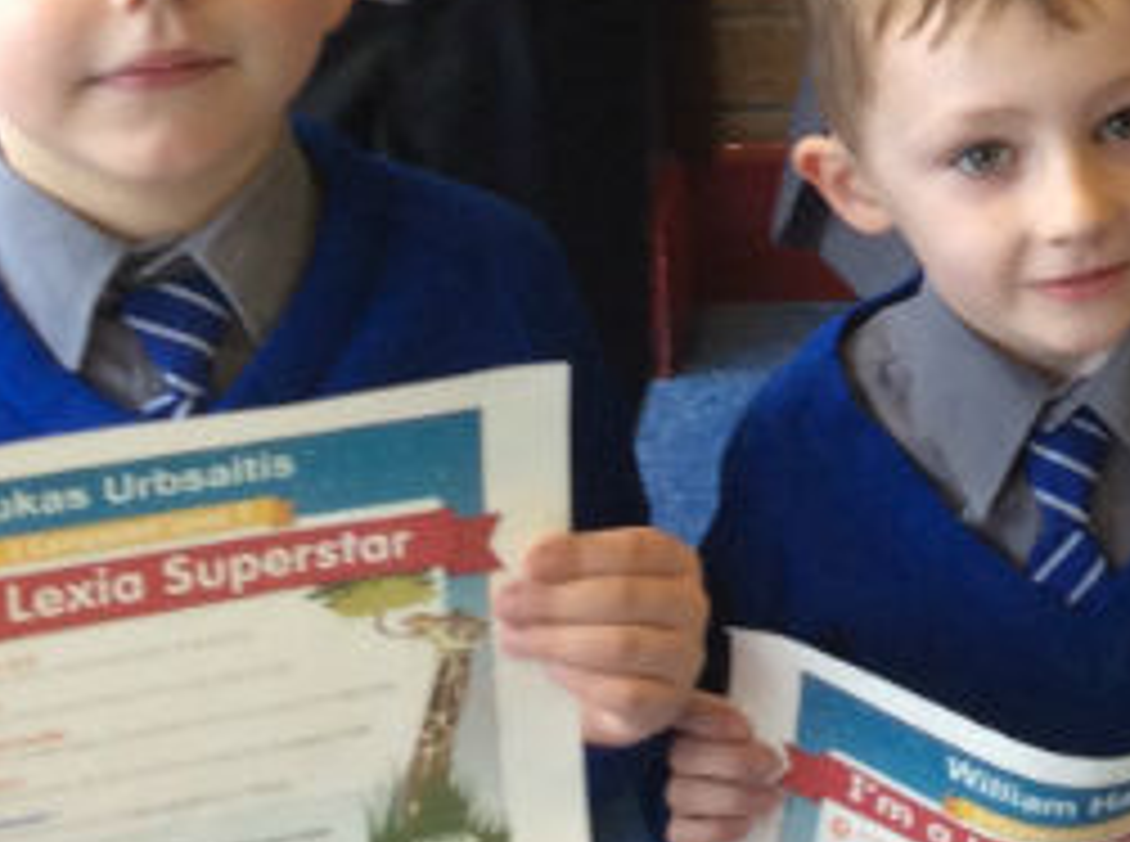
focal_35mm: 125
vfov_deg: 11.3
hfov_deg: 15.1
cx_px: 1441
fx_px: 4071
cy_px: -437
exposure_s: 1/24
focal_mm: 3.3
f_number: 2.4
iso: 50
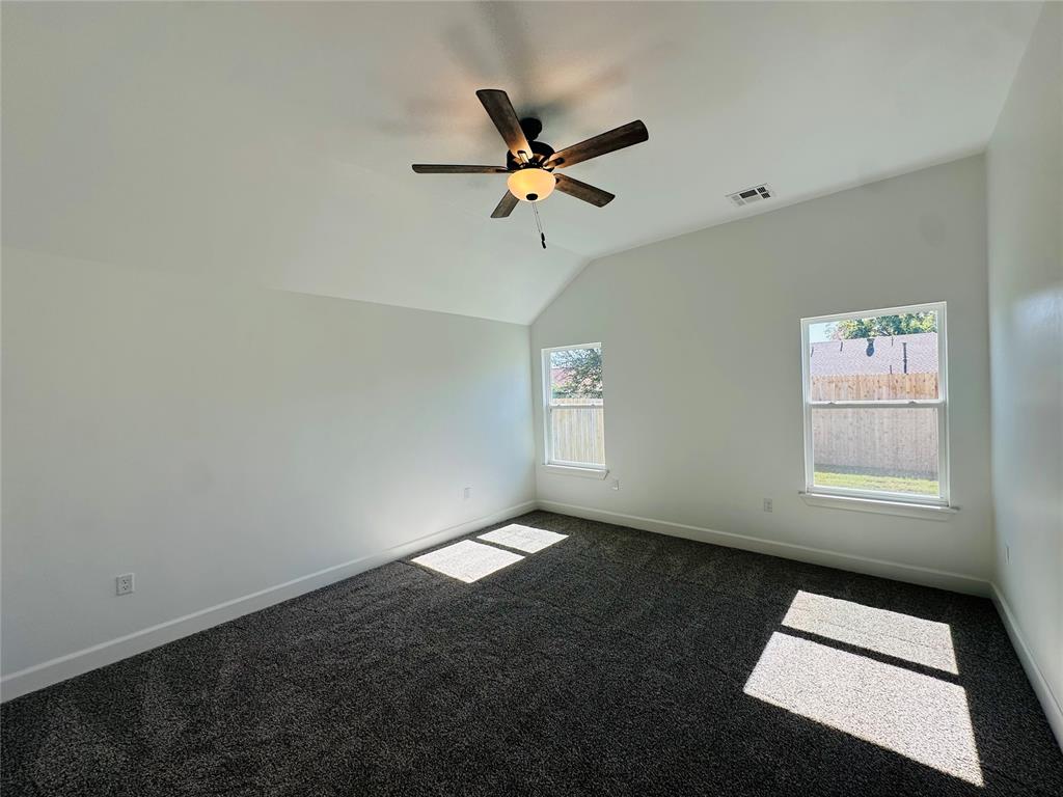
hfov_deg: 102.1
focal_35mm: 14
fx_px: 430
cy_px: 398
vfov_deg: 85.7
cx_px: 532
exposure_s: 1/243
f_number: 2.2
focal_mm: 2.22
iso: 40
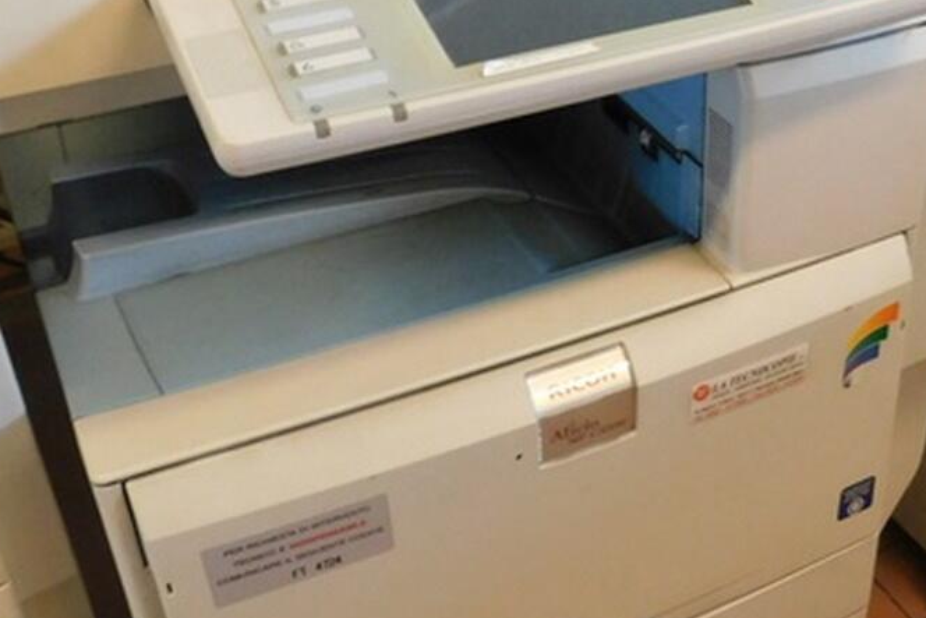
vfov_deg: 25.0
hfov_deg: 35.5
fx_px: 1389
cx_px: 756
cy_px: 241
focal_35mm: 54
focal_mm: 4
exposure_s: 1/20
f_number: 3
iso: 400
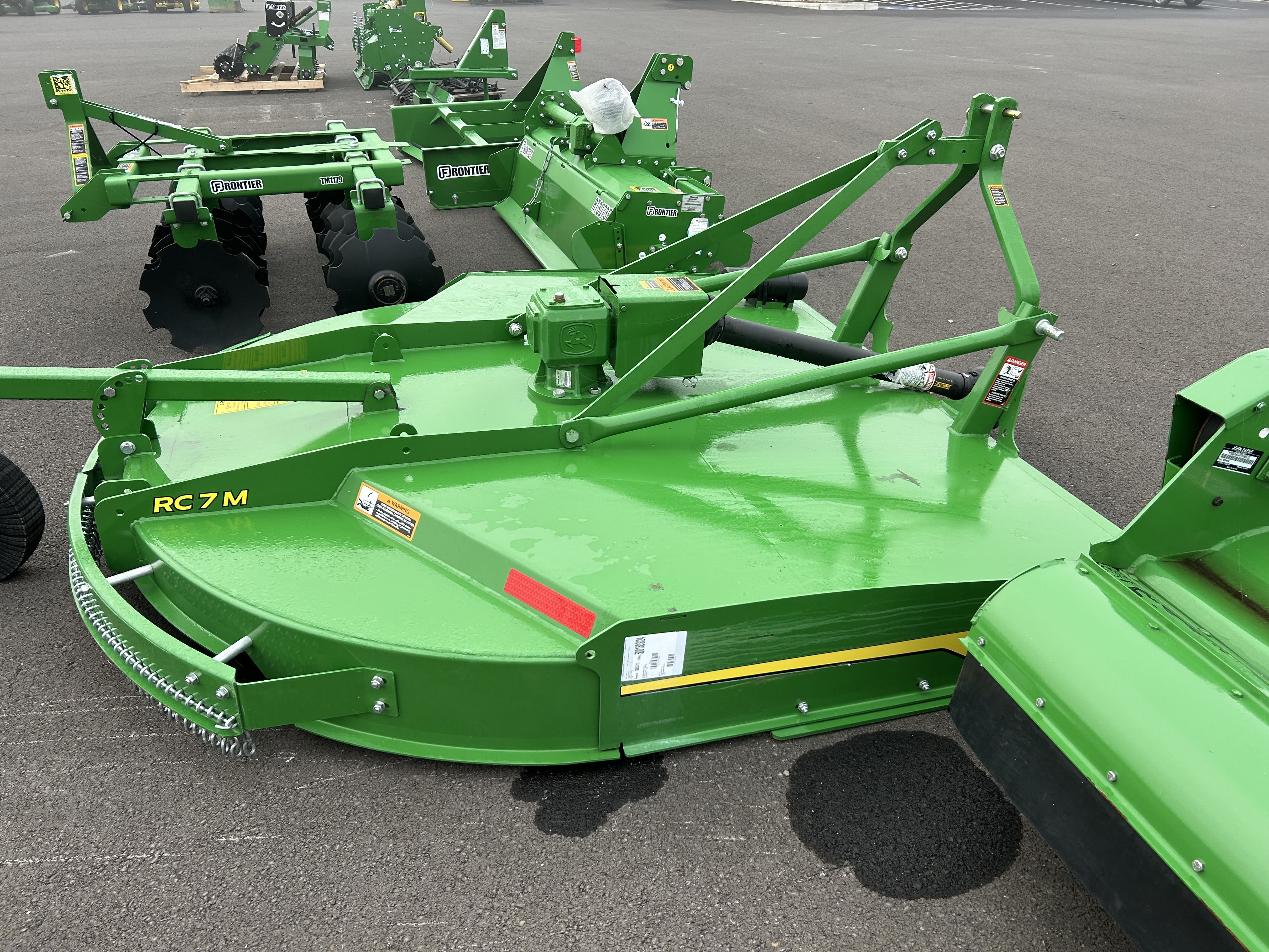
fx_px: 953
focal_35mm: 26
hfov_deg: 67.3
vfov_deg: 53.1
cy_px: 476
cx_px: 634
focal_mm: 5.7
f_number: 1.5
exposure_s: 1/561
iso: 50
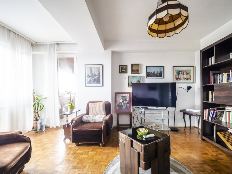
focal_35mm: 14
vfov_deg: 85.7
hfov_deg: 102.1
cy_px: 87
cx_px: 116
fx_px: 94
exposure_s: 1/40
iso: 400
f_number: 4
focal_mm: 7
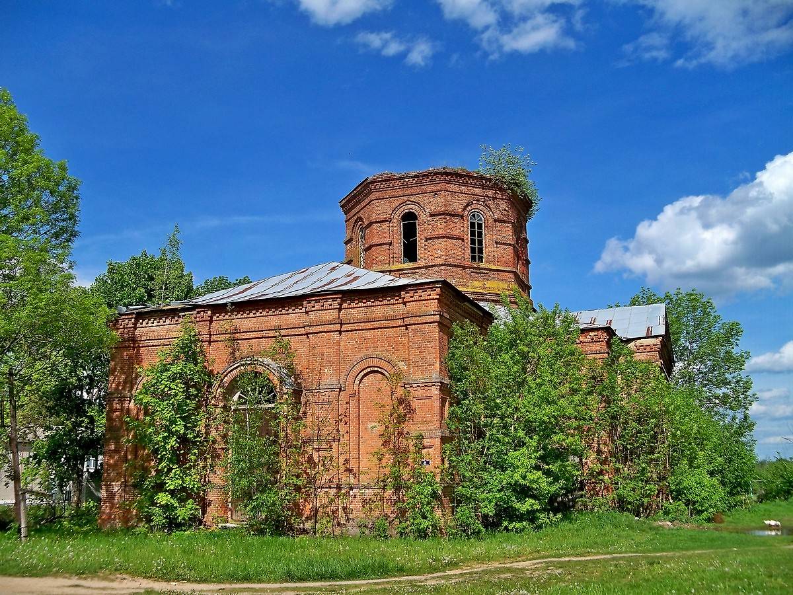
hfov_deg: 52.6
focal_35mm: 35
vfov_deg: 40.7
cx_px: 396
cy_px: 298
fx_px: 802
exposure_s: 1/1000
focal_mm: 6.2
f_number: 3.5
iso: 64
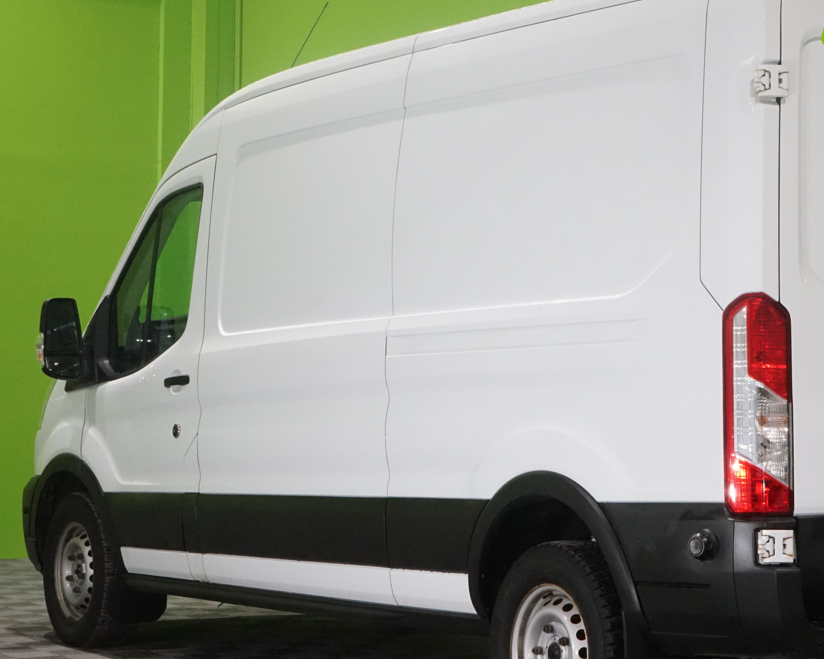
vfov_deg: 16.0
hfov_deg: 19.8
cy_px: 338
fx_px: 2341
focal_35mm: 96
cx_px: 630
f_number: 25
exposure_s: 1/25
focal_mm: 64
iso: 6400
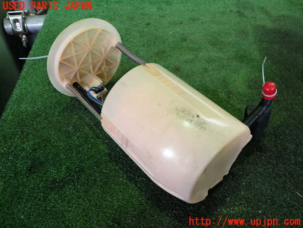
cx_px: 152
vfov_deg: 46.8
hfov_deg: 60.0
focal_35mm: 30
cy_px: 114
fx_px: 263
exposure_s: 1/30
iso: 250
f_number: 2.3
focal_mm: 5.4
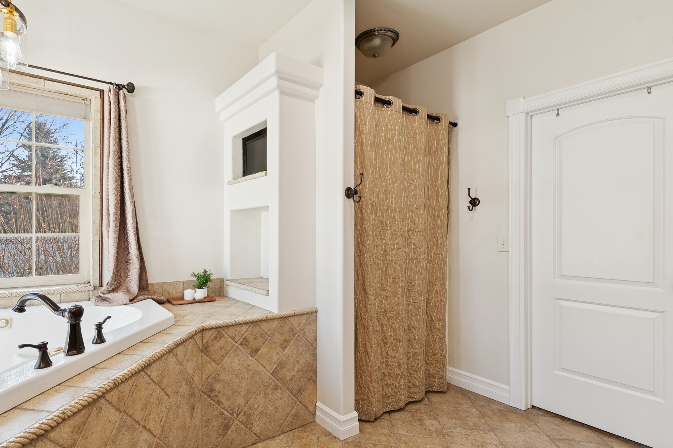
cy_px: 229
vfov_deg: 67.4
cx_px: 271
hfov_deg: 88.9
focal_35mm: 18
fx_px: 337
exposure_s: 1/30
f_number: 6.3
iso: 100
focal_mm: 10
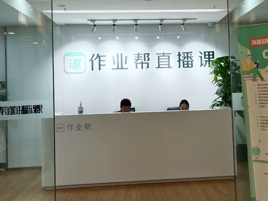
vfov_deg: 30.1
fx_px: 372
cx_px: 172
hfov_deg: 39.3
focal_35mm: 48
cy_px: 68
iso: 308
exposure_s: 1/50
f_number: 1.79
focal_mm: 4.75
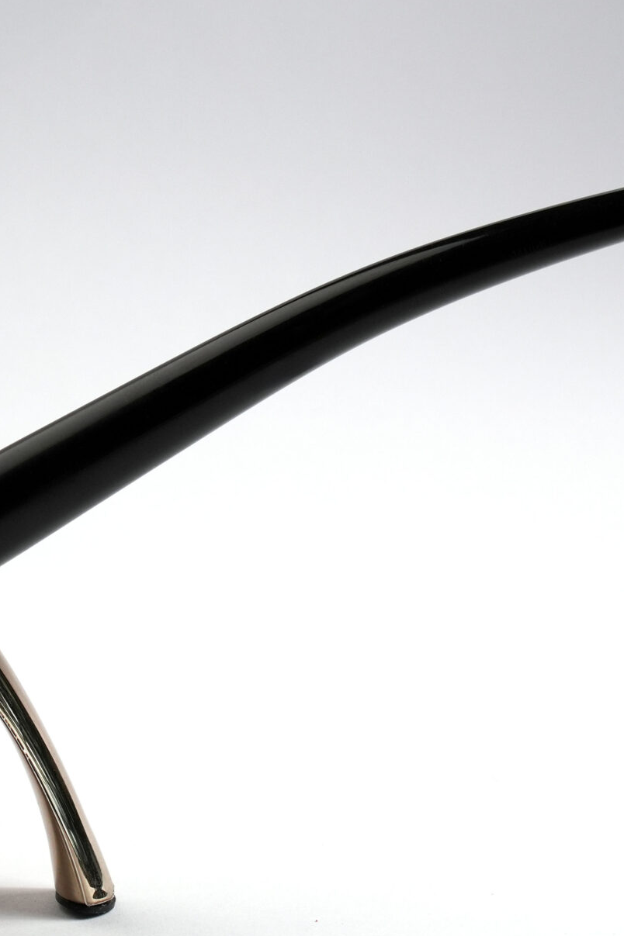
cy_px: 484
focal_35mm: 245
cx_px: 86
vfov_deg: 8.4
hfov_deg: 5.6
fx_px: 6375
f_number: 10
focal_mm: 77
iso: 200
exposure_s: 1/200
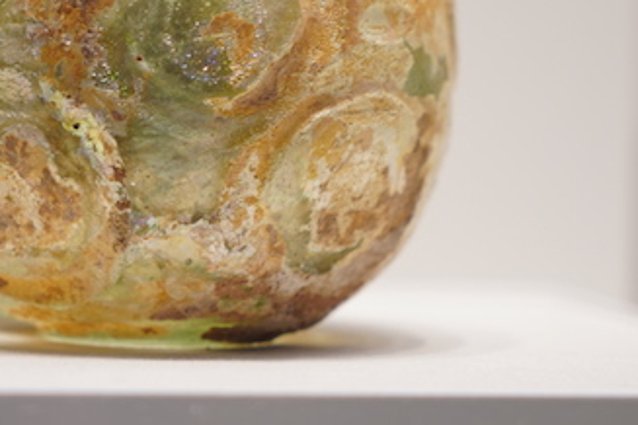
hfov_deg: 13.6
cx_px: 166
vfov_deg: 9.1
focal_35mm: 150
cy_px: 56
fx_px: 2658
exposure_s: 1/30
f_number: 4.5
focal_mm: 70
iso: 640
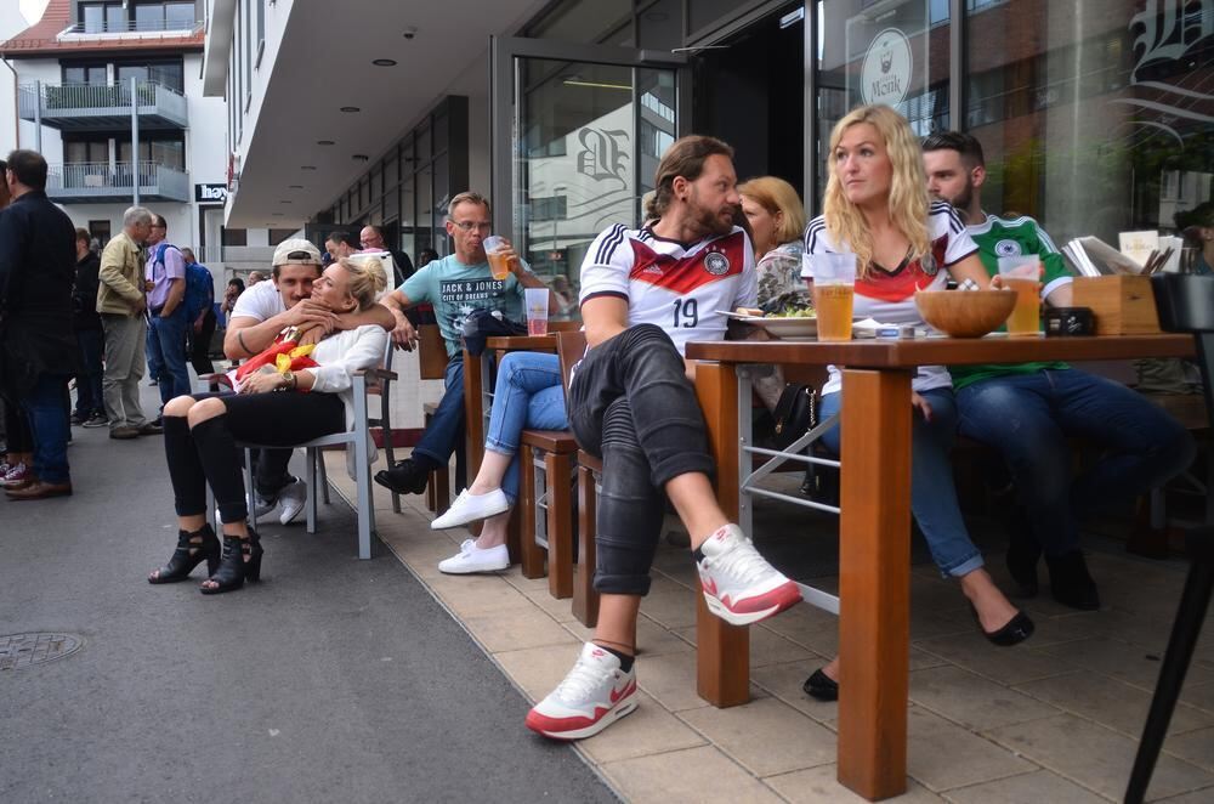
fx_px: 1009
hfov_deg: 62.0
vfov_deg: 43.4
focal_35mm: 30
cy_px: 402
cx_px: 607
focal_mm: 20
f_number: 2.8
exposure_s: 1/250
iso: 200
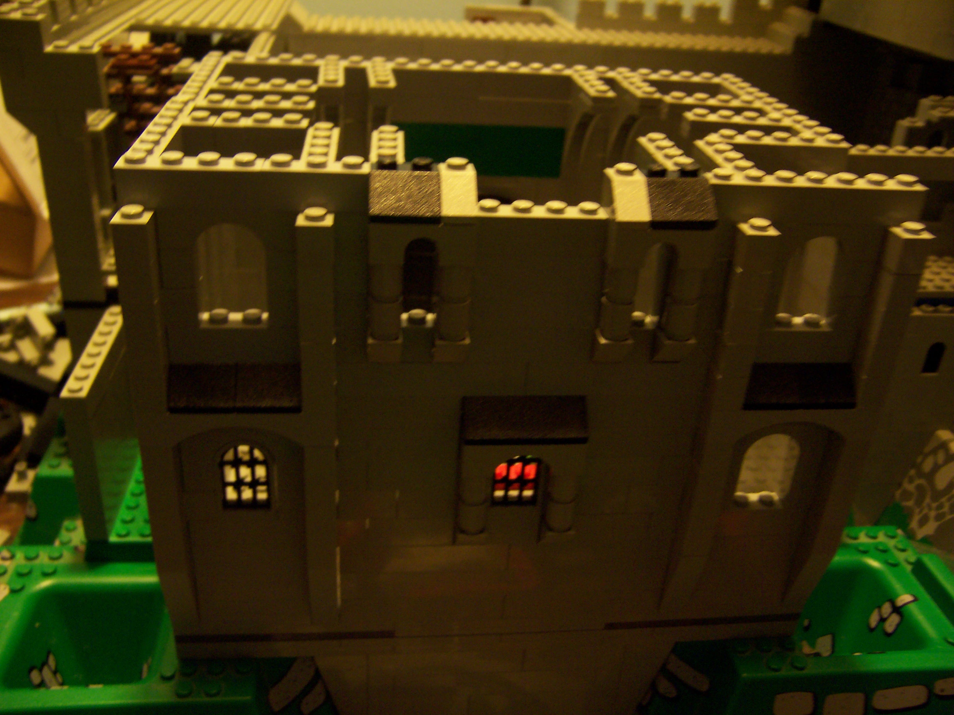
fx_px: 909
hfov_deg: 55.4
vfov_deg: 42.9
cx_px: 477
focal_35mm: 33
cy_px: 358
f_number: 2.8
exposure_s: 1/8
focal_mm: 5.5
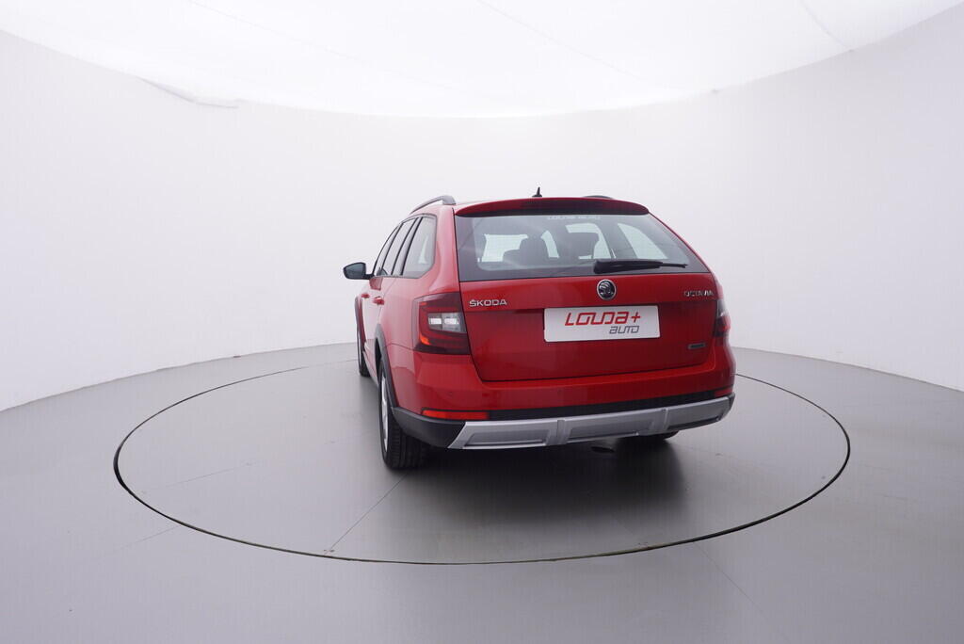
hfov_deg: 77.3
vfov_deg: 56.2
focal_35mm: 22
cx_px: 482
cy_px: 322
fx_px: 603
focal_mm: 15
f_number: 5
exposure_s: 1/80
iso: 200
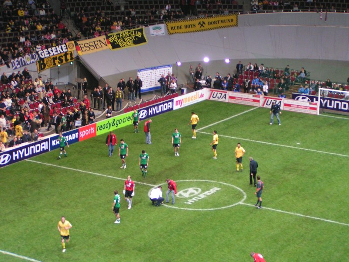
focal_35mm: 91
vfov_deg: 16.2
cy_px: 131
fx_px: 917
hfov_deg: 21.5
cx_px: 174
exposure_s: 1/50
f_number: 3.2
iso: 200
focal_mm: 13.9
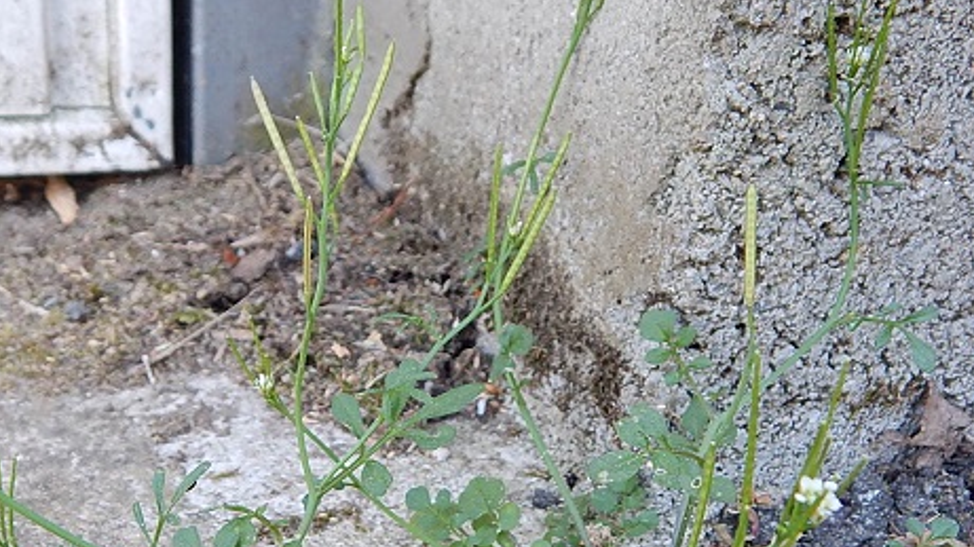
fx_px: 1136
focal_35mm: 44
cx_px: 380
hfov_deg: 46.1
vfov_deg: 26.6
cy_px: 437
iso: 125
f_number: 3.2
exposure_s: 1/50
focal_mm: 5.6
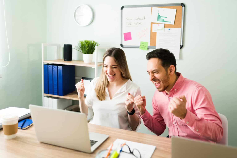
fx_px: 230
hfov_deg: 54.4
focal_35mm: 35
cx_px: 118
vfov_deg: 37.9
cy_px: 79
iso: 250
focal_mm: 35
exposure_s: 1/160
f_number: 1.8
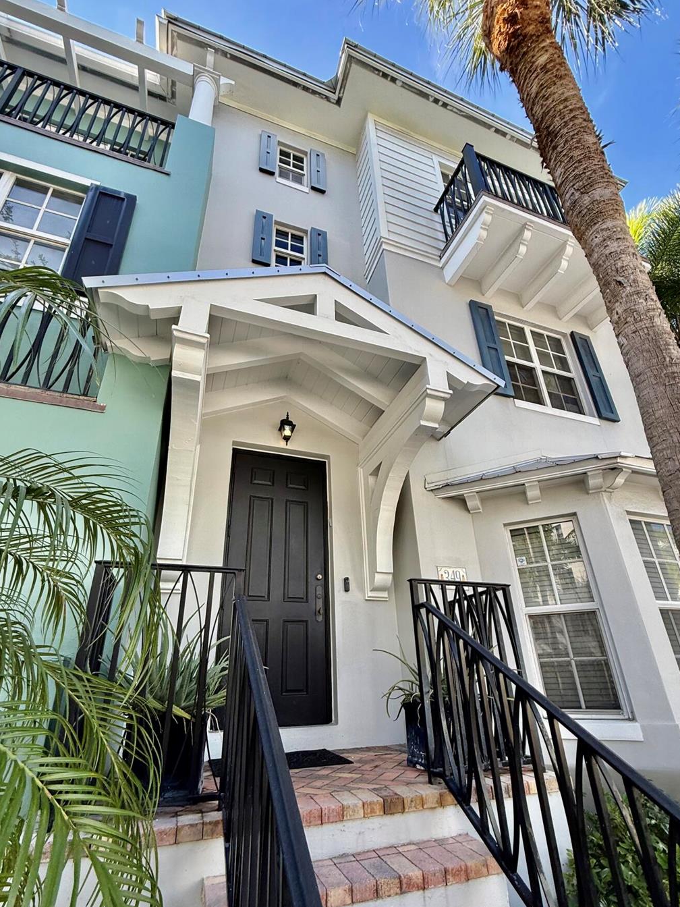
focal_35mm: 16
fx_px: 419
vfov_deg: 94.2
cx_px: 334
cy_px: 496
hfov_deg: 78.1
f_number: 2.2
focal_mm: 2.22
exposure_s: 1/282
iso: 50
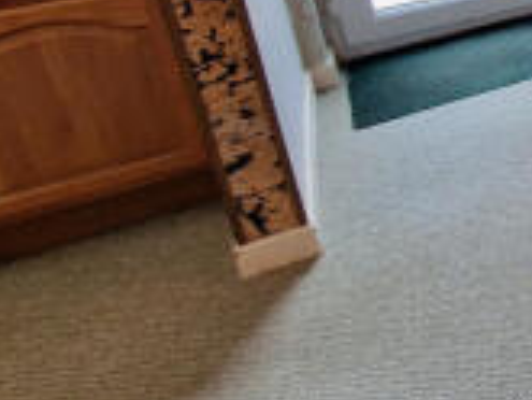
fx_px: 707
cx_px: 879
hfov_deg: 25.1
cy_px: -92
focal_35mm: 46
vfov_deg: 27.4
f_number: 2.2
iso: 64
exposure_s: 1/50
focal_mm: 2.2
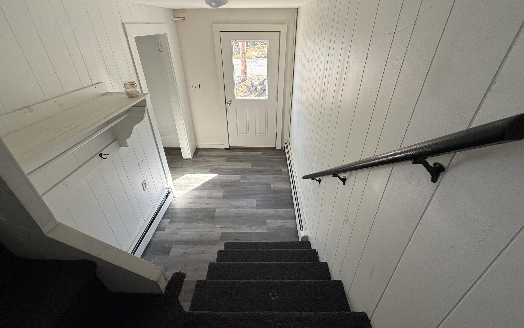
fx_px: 214
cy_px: 142
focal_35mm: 15
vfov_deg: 74.4
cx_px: 262
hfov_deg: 101.5
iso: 64
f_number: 2.2
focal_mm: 2.22
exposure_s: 1/137
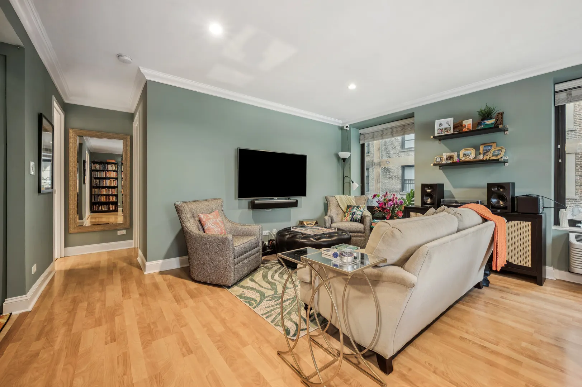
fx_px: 226
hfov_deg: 104.3
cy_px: 194
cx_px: 291
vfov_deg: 81.1
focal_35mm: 14
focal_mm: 14
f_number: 10
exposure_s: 1/2.5
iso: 100
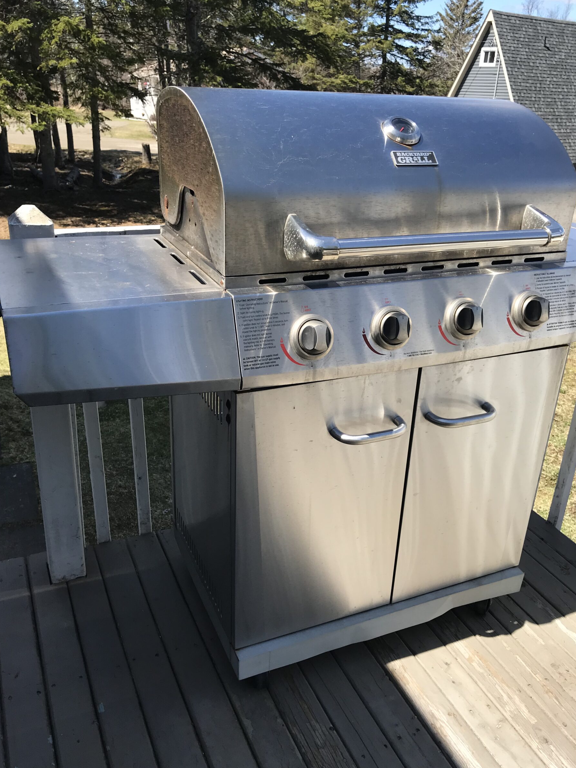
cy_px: 396
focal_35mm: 30
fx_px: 666
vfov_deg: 60.0
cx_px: 294
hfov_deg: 46.8
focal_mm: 3.99
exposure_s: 1/1053
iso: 20
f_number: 1.8
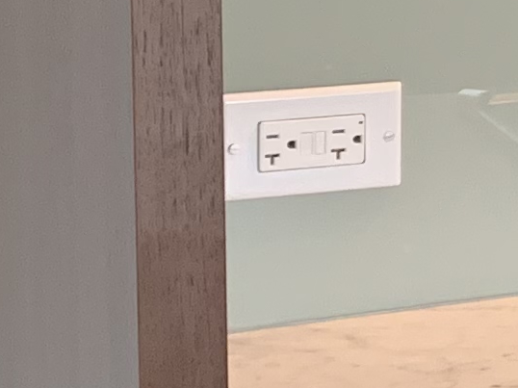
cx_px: 1436
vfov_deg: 7.5
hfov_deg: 8.7
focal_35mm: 195
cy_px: -176
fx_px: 2917
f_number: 1.8
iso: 125
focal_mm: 4.25
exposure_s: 1/60
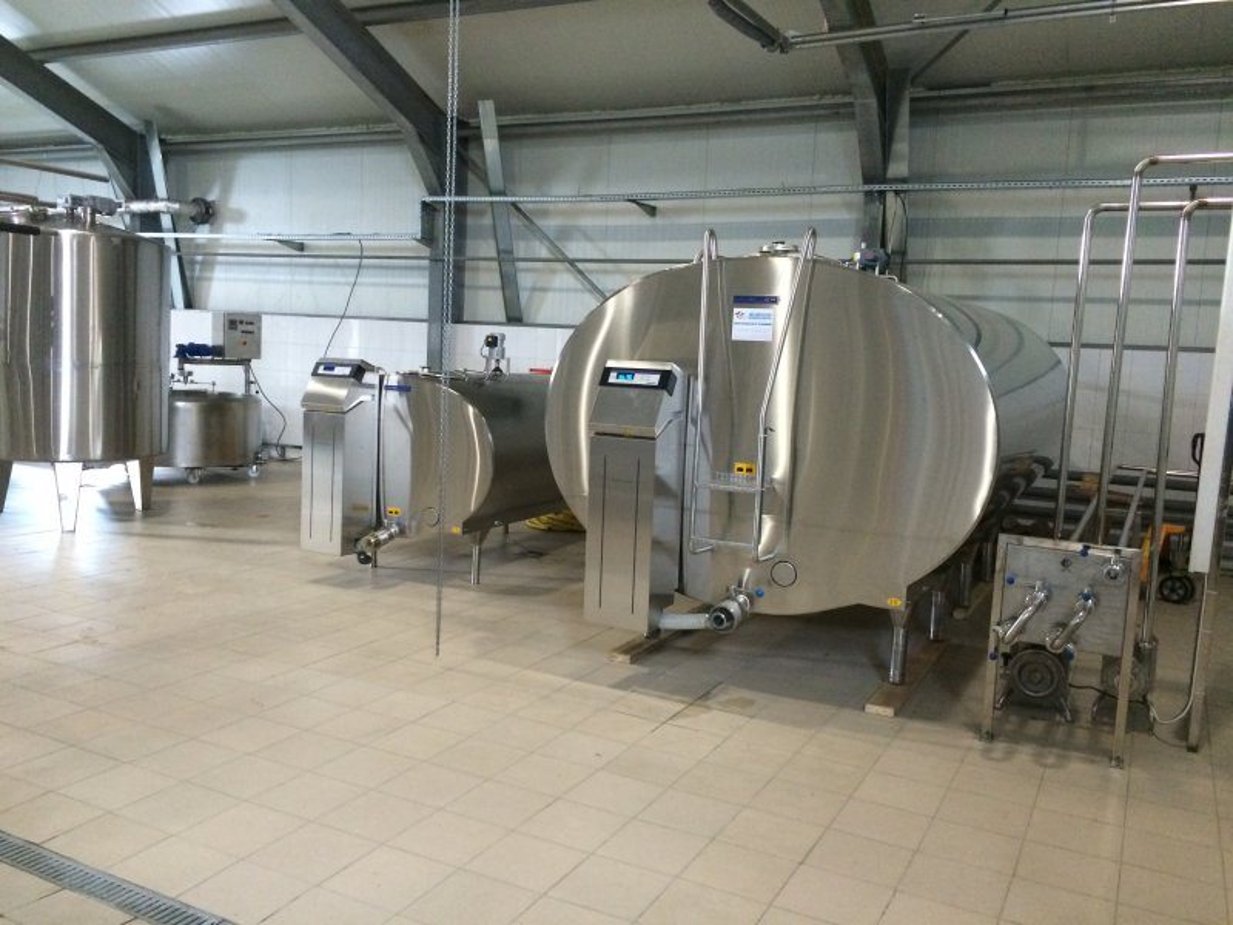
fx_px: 1033
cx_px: 616
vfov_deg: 48.2
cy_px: 462
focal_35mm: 29
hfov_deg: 61.7
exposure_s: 1/25
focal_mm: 4.15
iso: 320
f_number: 2.2
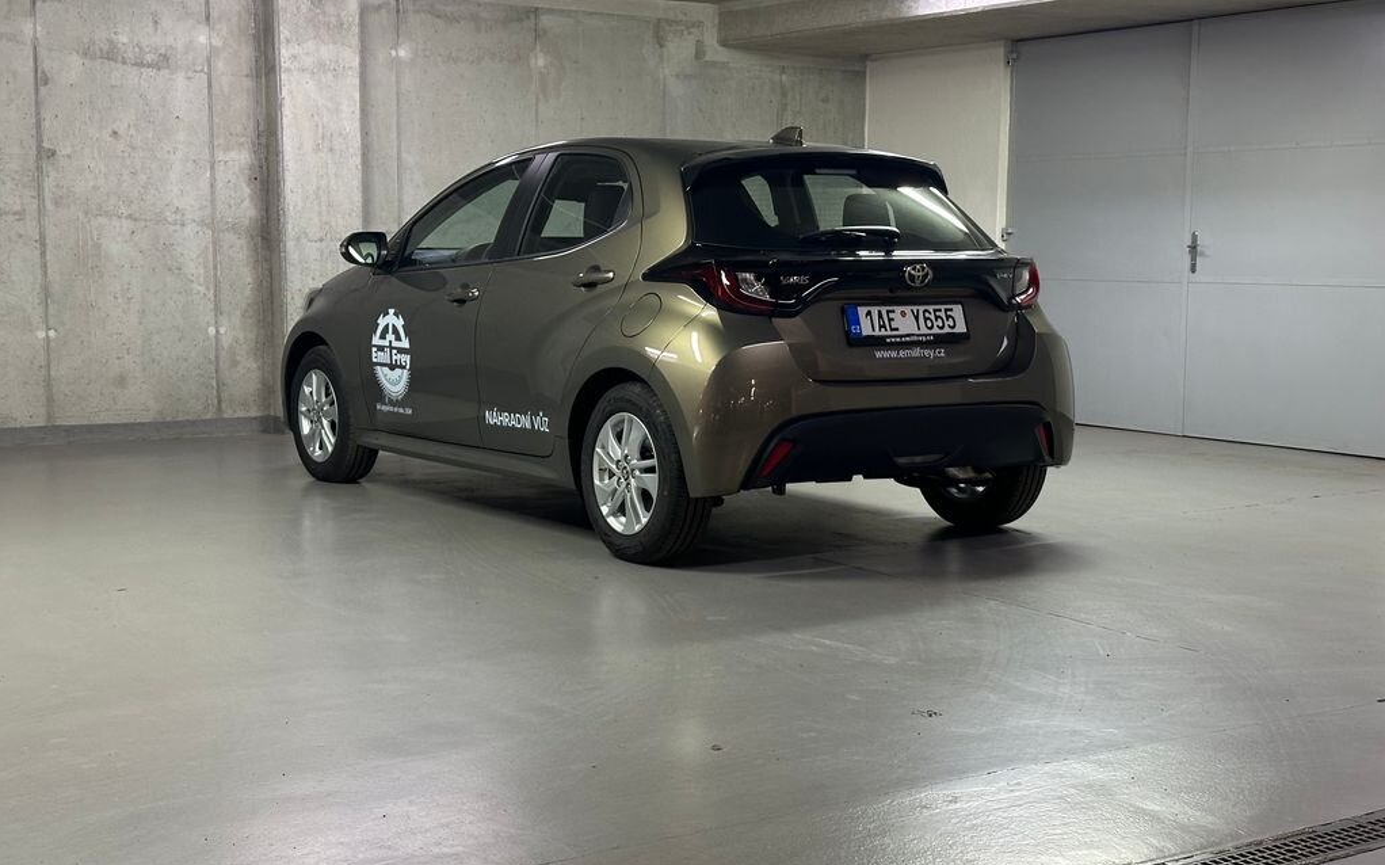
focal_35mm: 51
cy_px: 456
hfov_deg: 39.6
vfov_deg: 25.3
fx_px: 1924
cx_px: 692
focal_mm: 6.86
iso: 200
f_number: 1.78
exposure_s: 1/50
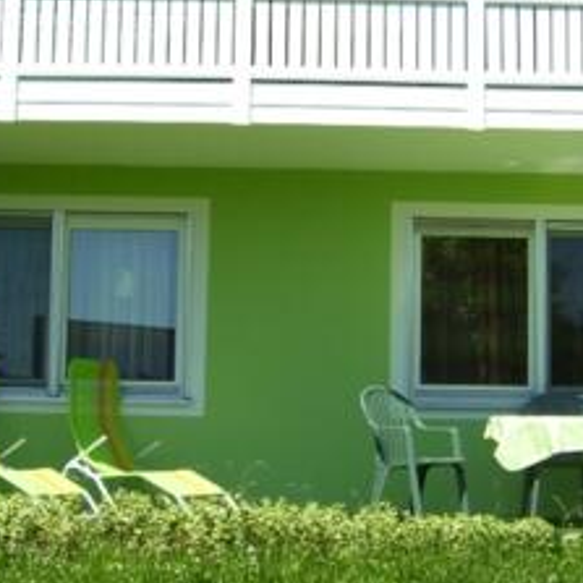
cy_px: 220
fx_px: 1639
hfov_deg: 20.2
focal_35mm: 86
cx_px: 315
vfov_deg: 20.1
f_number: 4.8
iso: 80
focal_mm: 6
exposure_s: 1/500
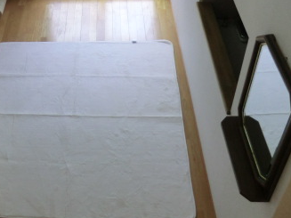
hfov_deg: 39.1
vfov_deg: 29.2
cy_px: 9
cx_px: 65
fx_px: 395
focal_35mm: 47
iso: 200
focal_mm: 4.3
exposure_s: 1/60
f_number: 3.2
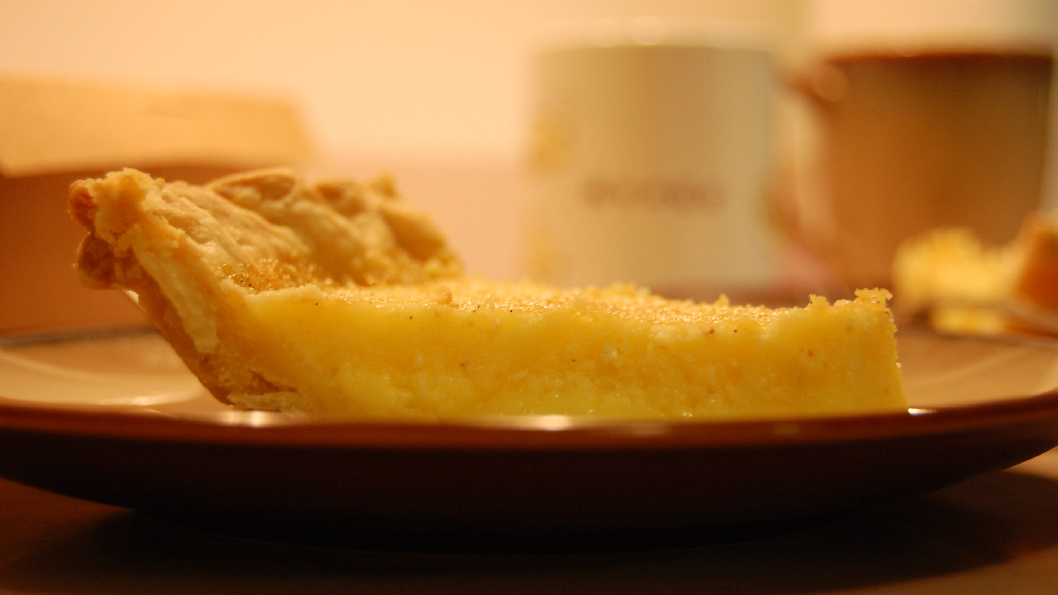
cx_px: 536
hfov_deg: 29.1
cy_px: 305
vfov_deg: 16.6
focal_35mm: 73
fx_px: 2035
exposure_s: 1/15
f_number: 5.3
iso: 800
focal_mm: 45
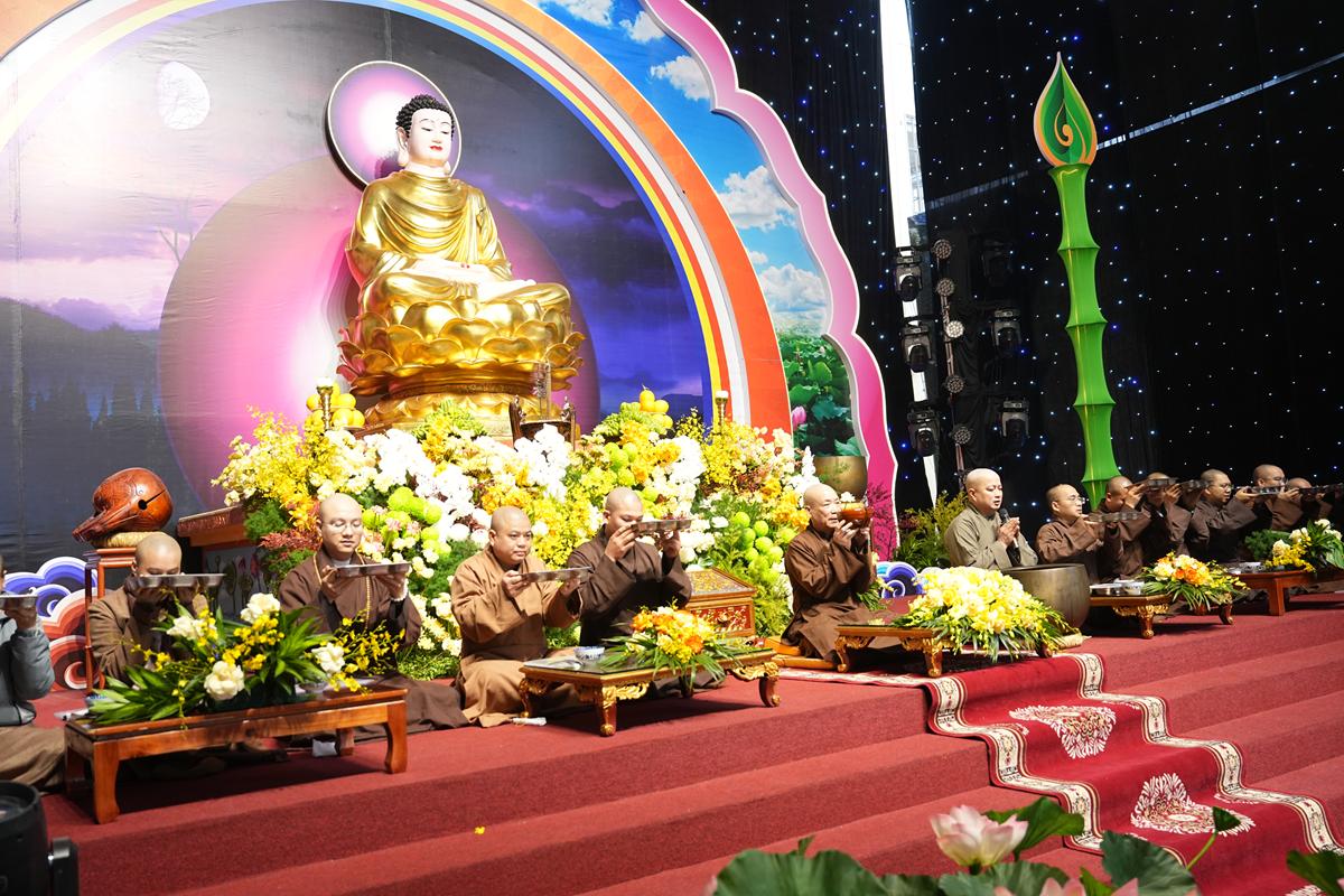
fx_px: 1157
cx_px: 672
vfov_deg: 42.3
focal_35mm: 31
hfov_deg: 60.3
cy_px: 448
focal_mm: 31
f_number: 3.5
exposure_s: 1/160
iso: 1600
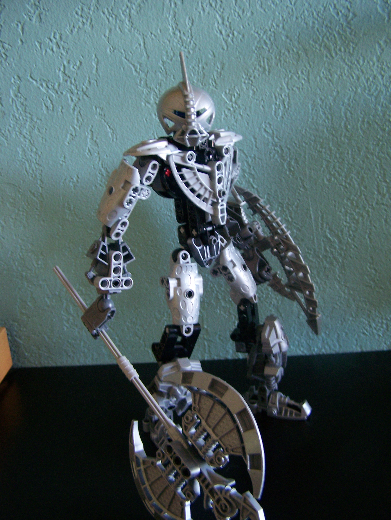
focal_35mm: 38
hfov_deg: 37.8
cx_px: 196
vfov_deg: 48.9
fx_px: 572
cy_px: 260
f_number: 2.8
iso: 160
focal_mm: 6.3
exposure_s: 1/8
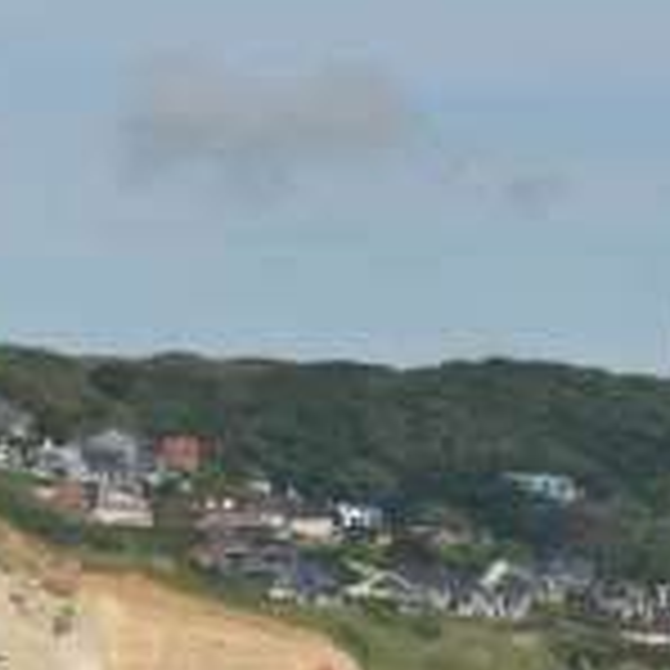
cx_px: -135
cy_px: 594
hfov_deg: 5.8
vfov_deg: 5.8
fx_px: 6591
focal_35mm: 301
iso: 125
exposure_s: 1/320
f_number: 10
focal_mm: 66
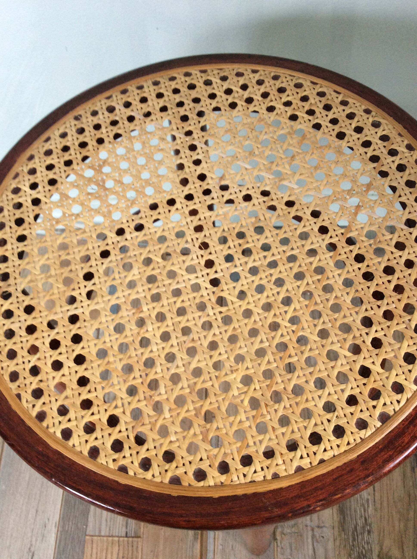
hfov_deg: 44.1
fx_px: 515
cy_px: 280
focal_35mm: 32
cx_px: 208
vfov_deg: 56.9
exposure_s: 1/25
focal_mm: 3.3
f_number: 2.4
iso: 100
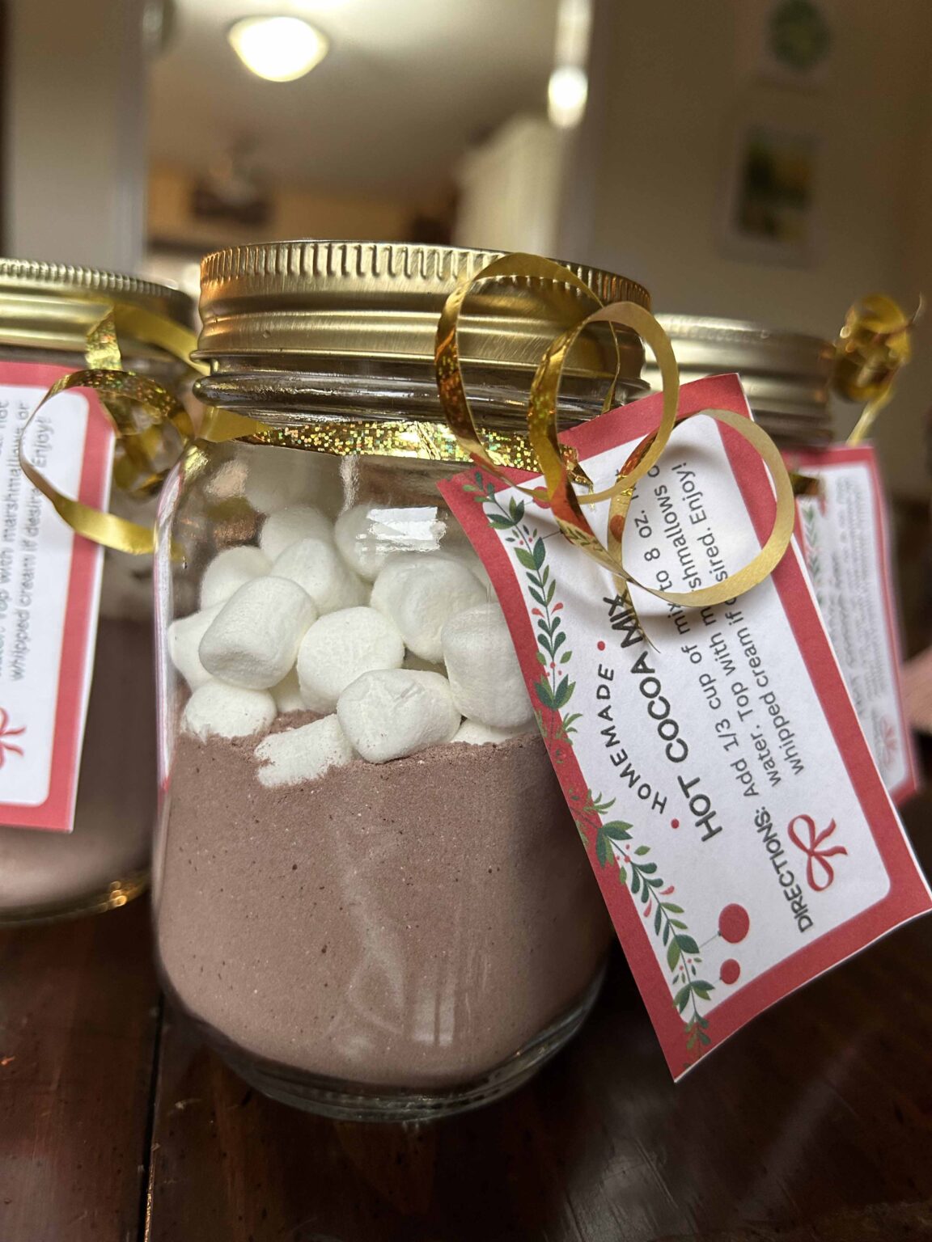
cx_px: 466
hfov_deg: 53.1
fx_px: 933
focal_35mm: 26
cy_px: 621
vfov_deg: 67.3
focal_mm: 5.7
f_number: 1.5
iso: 250
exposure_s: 1/60
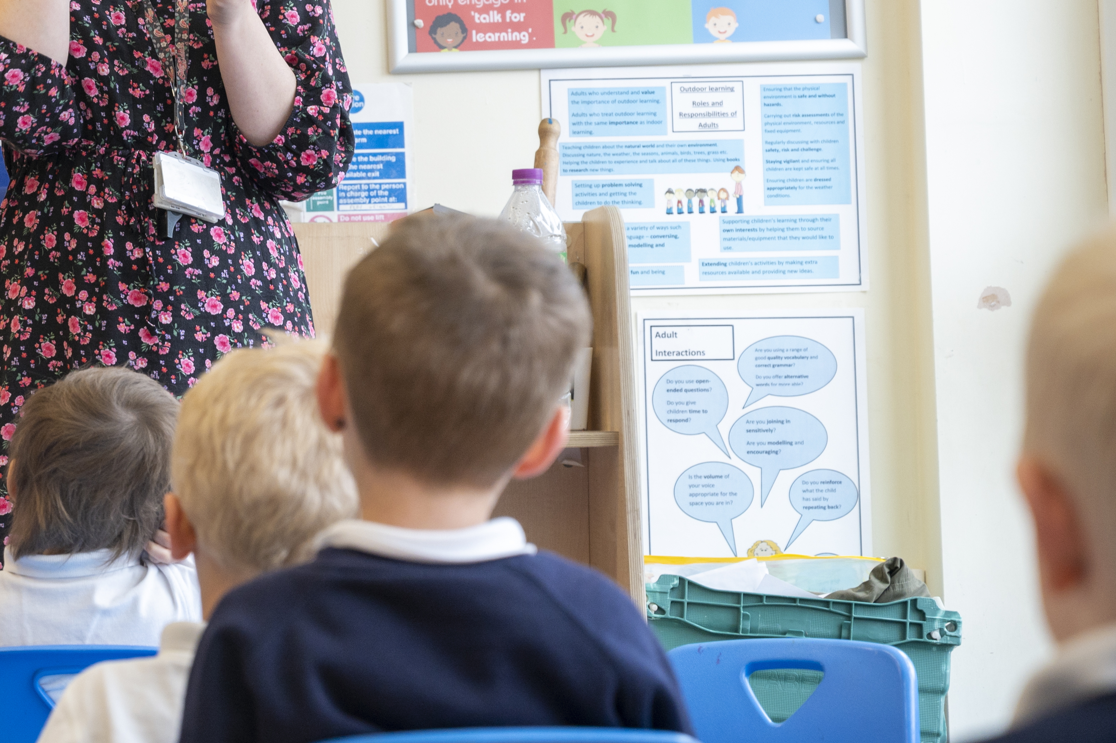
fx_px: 4182
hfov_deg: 15.0
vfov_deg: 10.1
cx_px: 65
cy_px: 132
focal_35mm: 135
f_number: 5
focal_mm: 70
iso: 400
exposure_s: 1/100
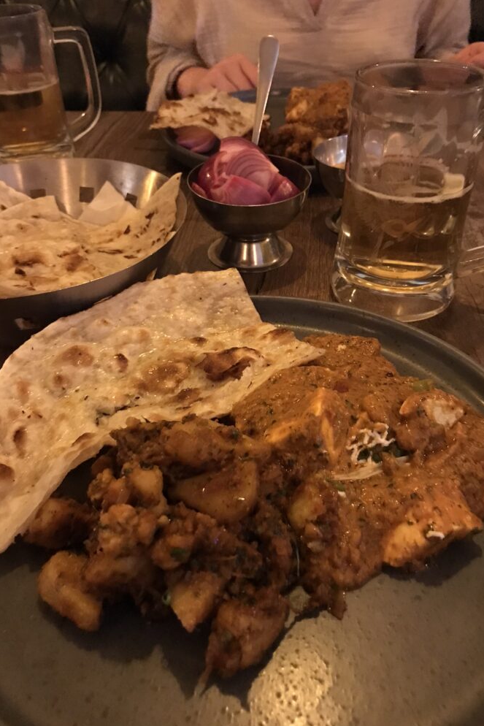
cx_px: 244
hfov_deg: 43.6
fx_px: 605
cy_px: 372
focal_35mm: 30
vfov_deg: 61.9
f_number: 1.8
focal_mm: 3.99
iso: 125
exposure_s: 1/4
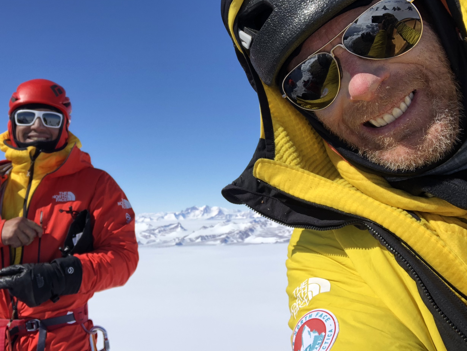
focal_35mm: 40
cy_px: 135
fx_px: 540
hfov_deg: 46.6
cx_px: 202
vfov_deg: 35.8
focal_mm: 2.87
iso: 20
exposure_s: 1/677
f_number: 2.2
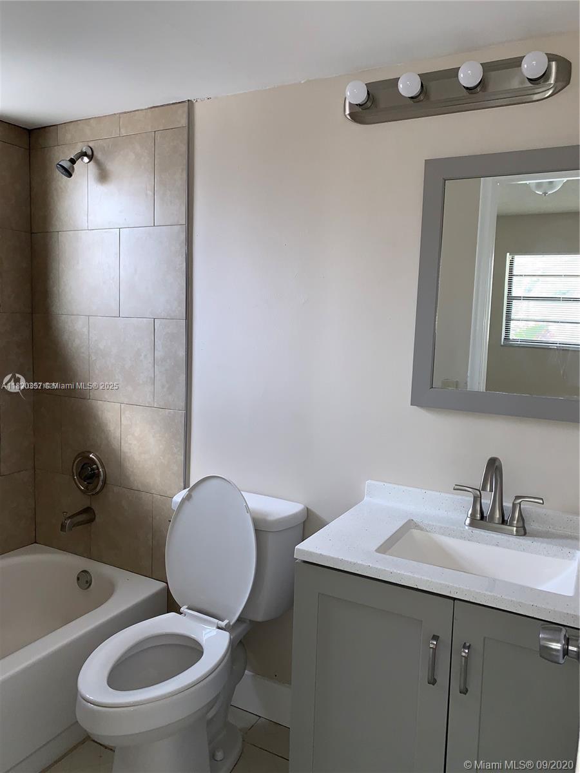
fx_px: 581
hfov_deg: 53.1
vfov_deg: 67.3
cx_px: 290
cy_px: 386
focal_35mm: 26
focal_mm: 4.25
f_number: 1.8
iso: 50
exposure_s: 1/121
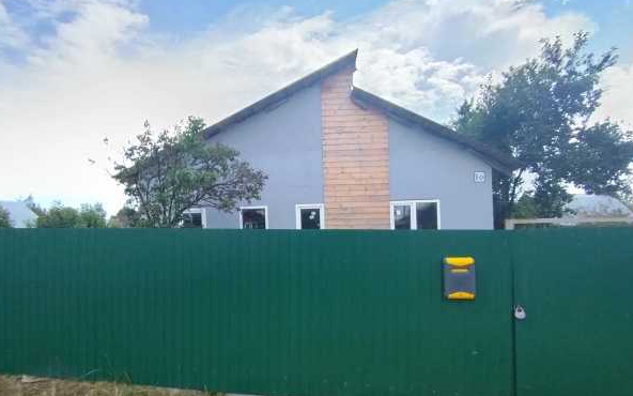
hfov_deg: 88.0
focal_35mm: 19
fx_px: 328
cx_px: 312
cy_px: 239
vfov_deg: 61.7
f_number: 2.2
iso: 100
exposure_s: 1/660
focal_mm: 1.42
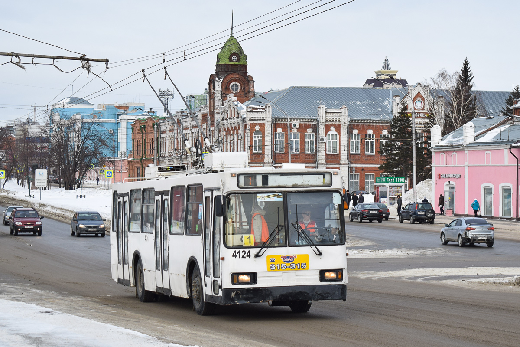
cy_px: 174
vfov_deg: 16.6
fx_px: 1192
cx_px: 260
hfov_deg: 24.6
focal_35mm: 82
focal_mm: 55
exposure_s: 1/500
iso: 200
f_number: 5.6
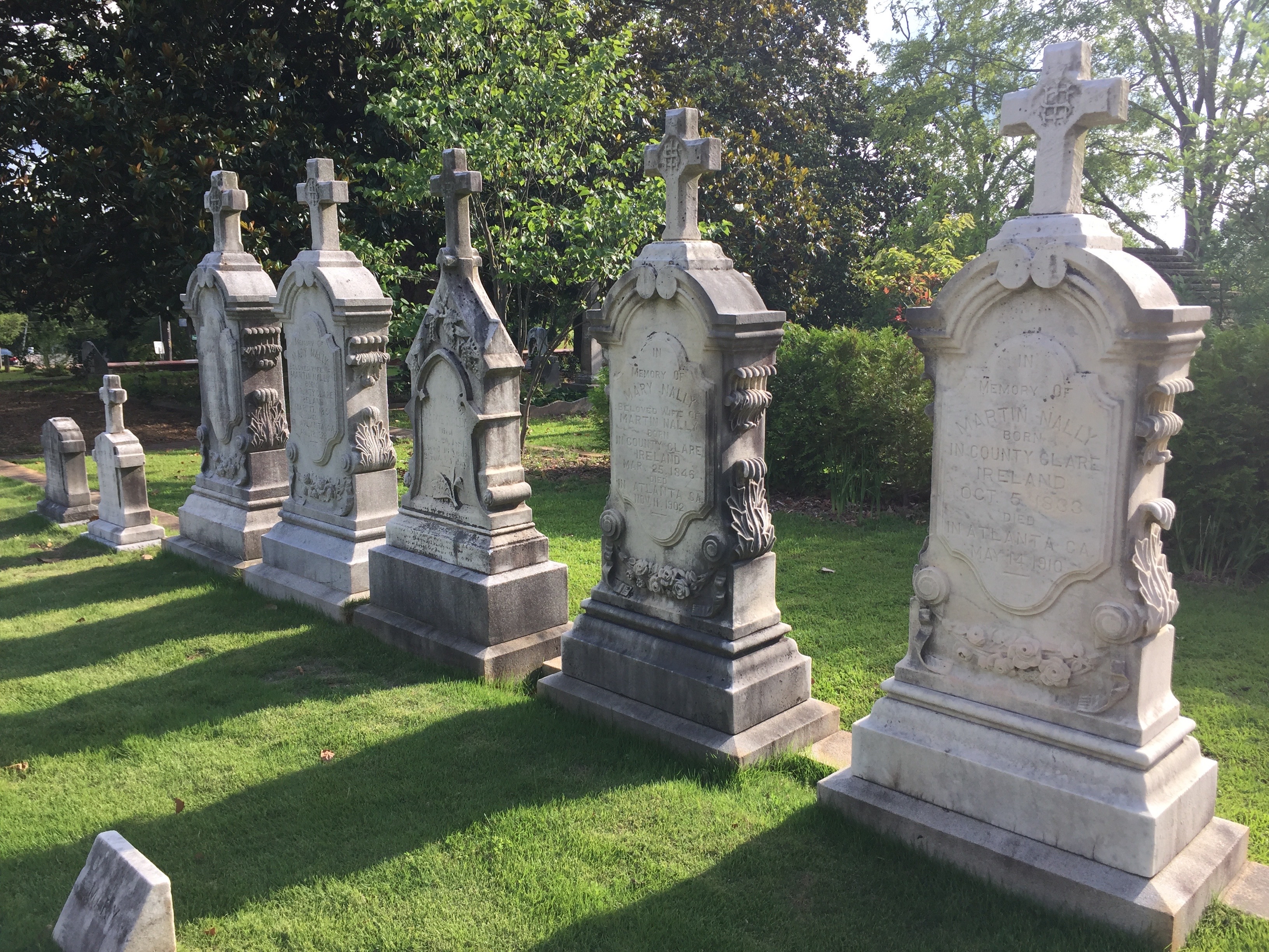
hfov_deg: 61.7
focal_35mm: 29
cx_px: 634
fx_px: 1063
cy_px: 476
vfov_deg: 48.2
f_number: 2.2
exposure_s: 1/476
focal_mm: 4.15
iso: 32
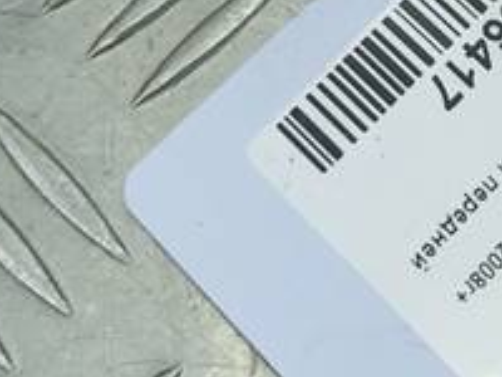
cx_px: 364
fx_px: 1856
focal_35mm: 128
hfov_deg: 15.3
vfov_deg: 10.6
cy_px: -385
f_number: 1.8
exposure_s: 1/50
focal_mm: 4.6
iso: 40
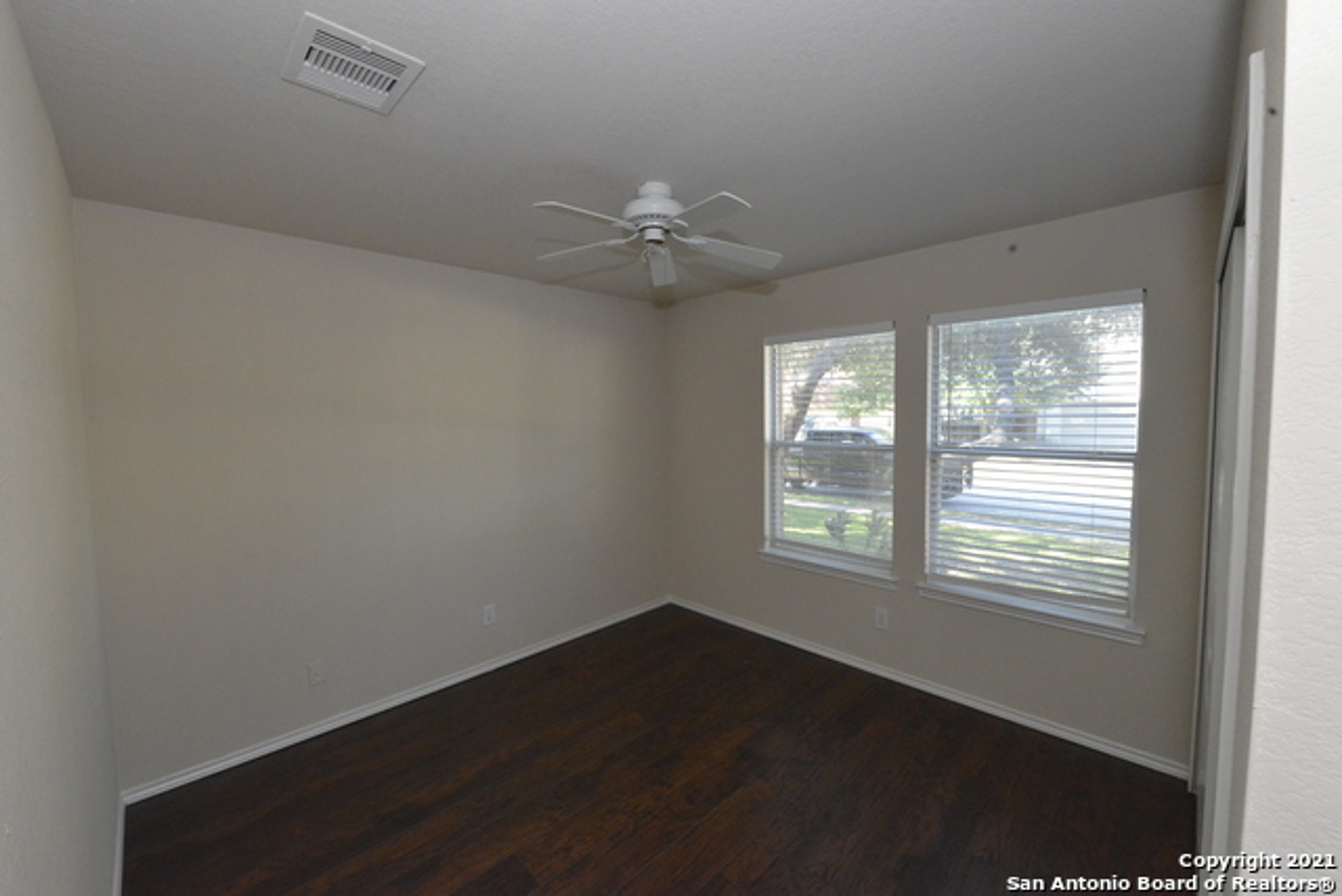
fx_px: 522
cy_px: 448
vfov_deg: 81.2
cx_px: 671
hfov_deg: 104.2
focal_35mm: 14
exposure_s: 1/100
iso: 6400
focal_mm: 14
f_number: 11
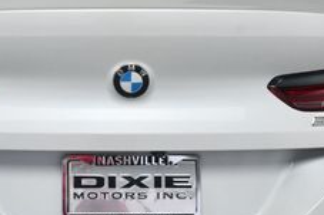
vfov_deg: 12.4
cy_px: 115
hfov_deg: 18.5
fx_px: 989
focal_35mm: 110
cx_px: 103
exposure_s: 1/160
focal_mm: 26
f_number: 13
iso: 100
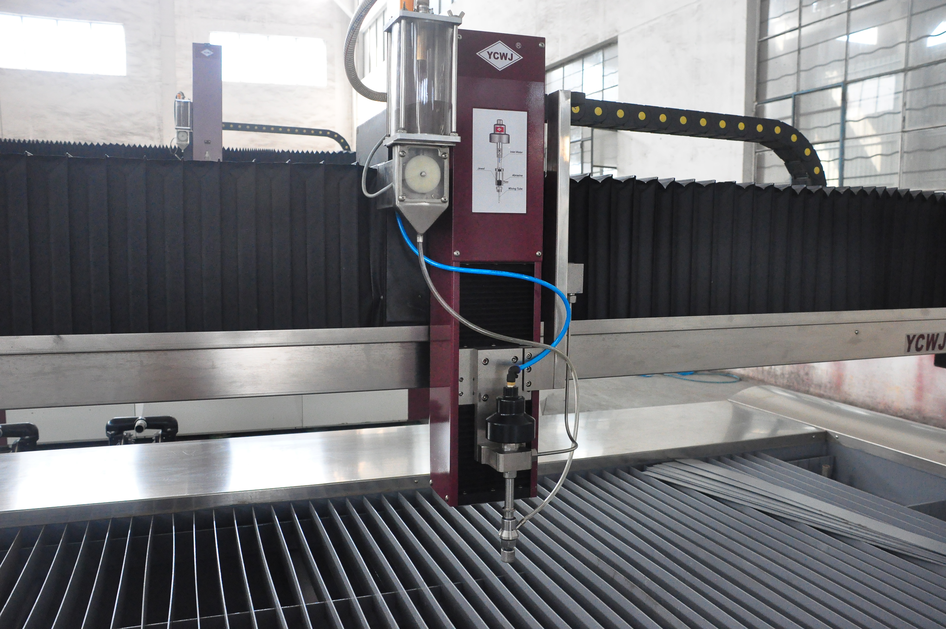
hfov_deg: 62.0
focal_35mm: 30
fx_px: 787
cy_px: 314
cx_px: 473
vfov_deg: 43.5
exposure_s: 1/250
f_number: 4.5
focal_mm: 20
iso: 2800
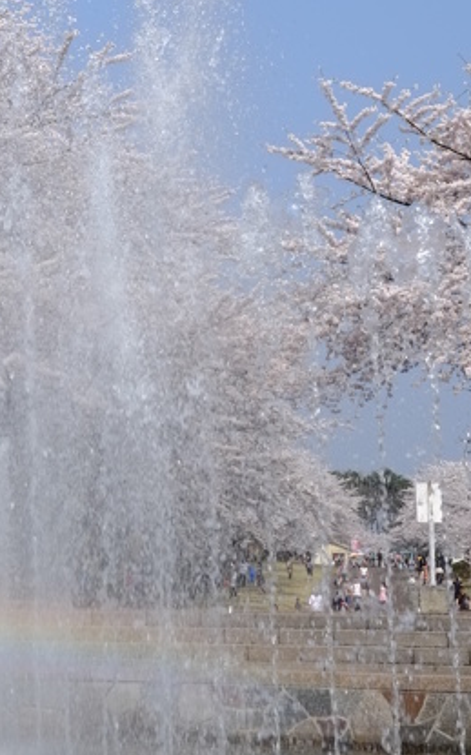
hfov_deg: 14.3
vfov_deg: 23.0
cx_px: -102
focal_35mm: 88
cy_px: 87
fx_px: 1809
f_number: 9
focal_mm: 23
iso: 200
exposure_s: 1/320
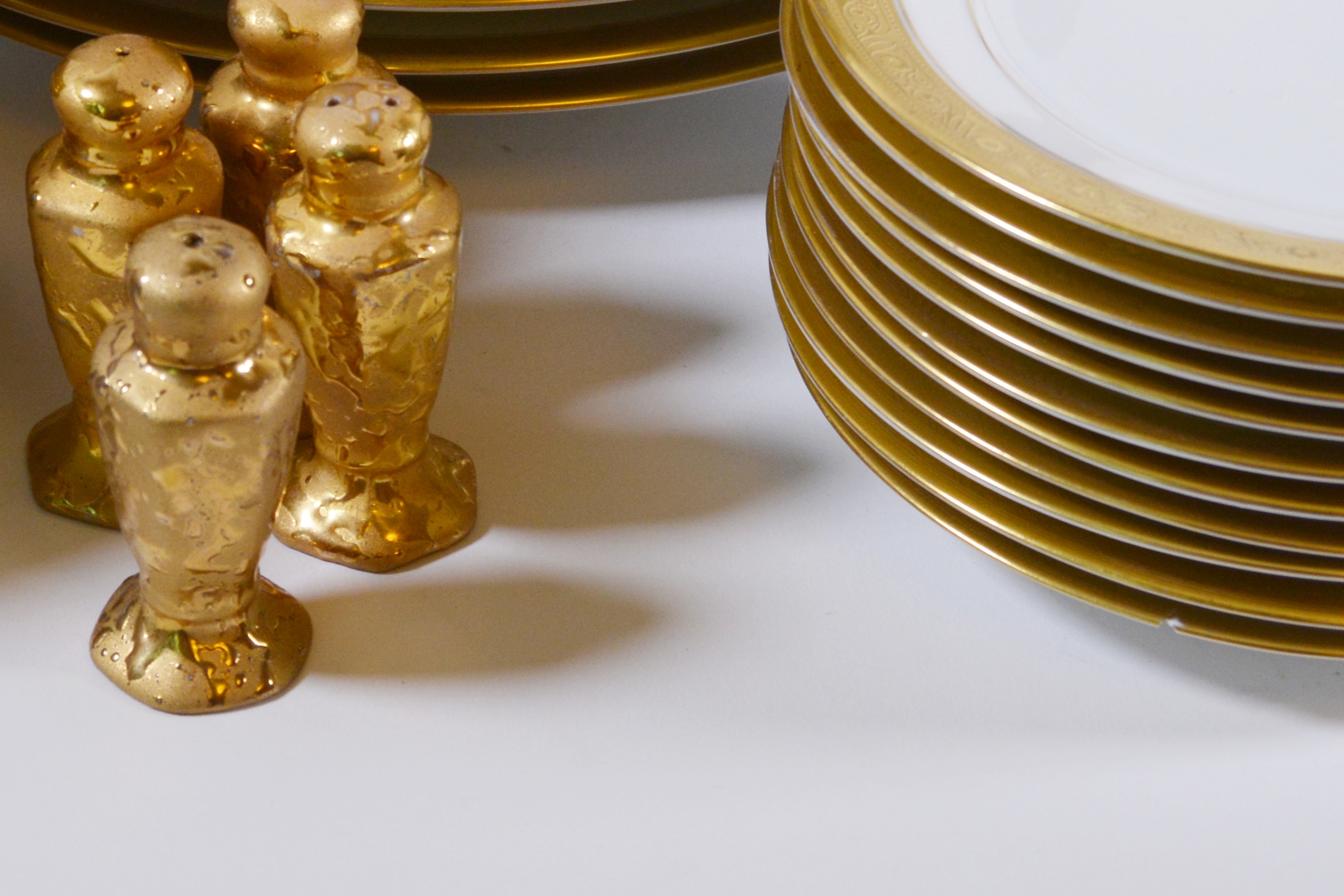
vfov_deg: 11.7
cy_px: -178
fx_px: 4264
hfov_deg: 17.9
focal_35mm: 114
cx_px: 555
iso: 320
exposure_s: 1/125
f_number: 5.6
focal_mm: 31
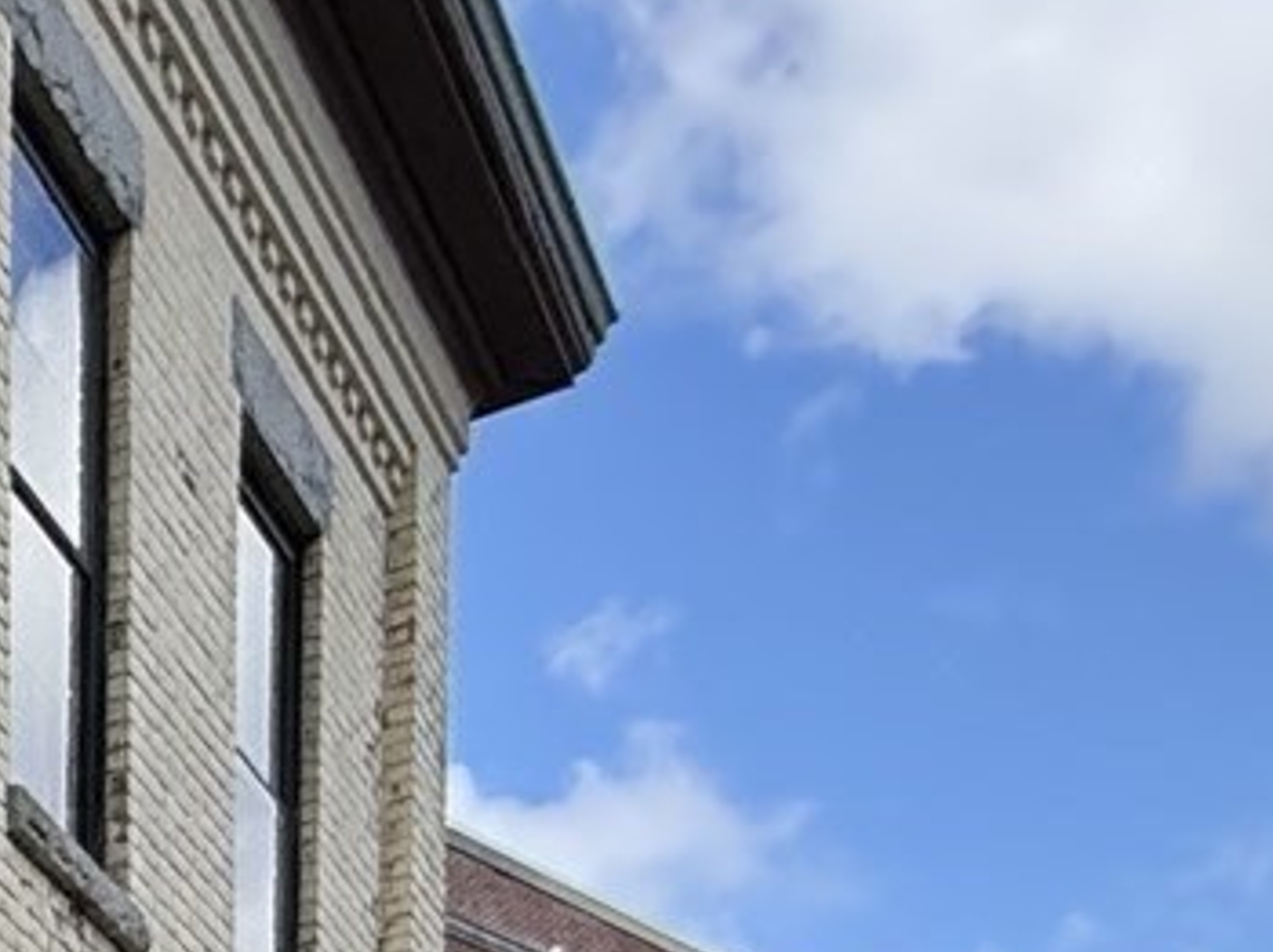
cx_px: -989
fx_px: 3013
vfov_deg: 12.7
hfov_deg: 18.7
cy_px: 2453
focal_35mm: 82
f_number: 2.2
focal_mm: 2.22
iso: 50
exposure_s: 1/564
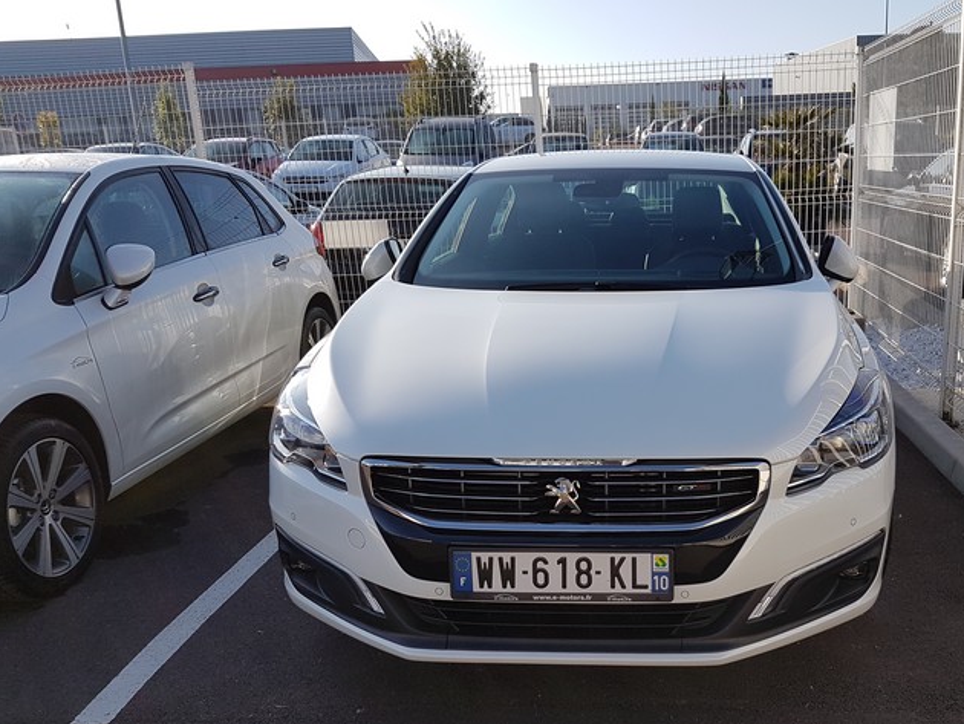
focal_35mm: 33
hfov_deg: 54.7
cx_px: 606
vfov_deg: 42.7
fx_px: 919
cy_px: 447
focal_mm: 4.2
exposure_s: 1/1600
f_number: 1.7
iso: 40
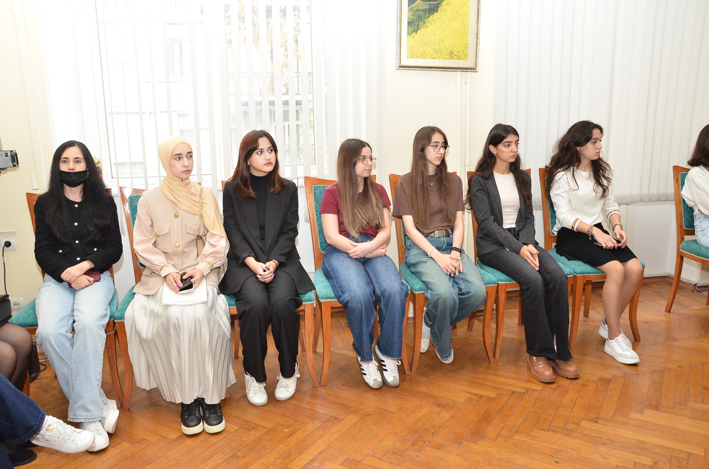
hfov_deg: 67.5
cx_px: 354
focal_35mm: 27
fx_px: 531
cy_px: 234
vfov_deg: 47.7
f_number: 6.3
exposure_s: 1/160
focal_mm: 18
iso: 2200
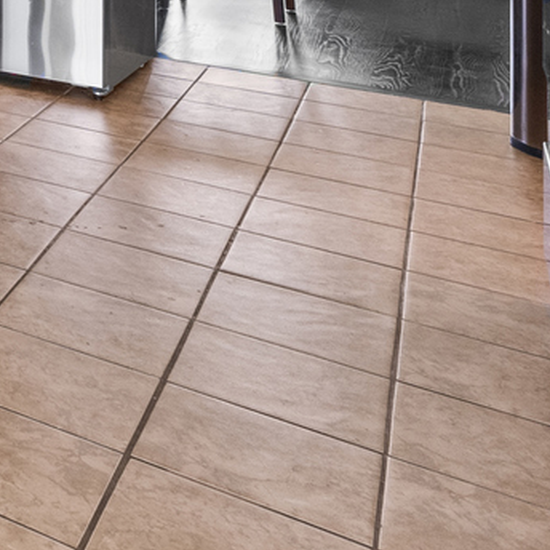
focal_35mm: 56
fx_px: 1007
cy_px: -256
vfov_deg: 24.4
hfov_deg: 18.0
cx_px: -600
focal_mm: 14
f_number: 7.1
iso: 640
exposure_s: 1/15
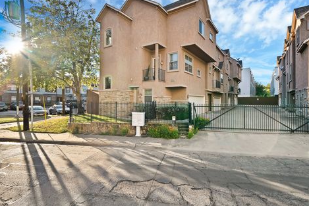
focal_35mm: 16
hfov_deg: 96.6
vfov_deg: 73.7
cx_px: 163
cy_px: 97
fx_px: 137
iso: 640
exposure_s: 1/125
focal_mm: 15
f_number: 8
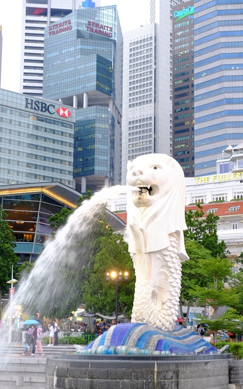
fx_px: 699
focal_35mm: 66
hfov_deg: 19.7
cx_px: 132
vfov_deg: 31.1
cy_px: 202
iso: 500
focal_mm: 40.7
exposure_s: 1/30
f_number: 4
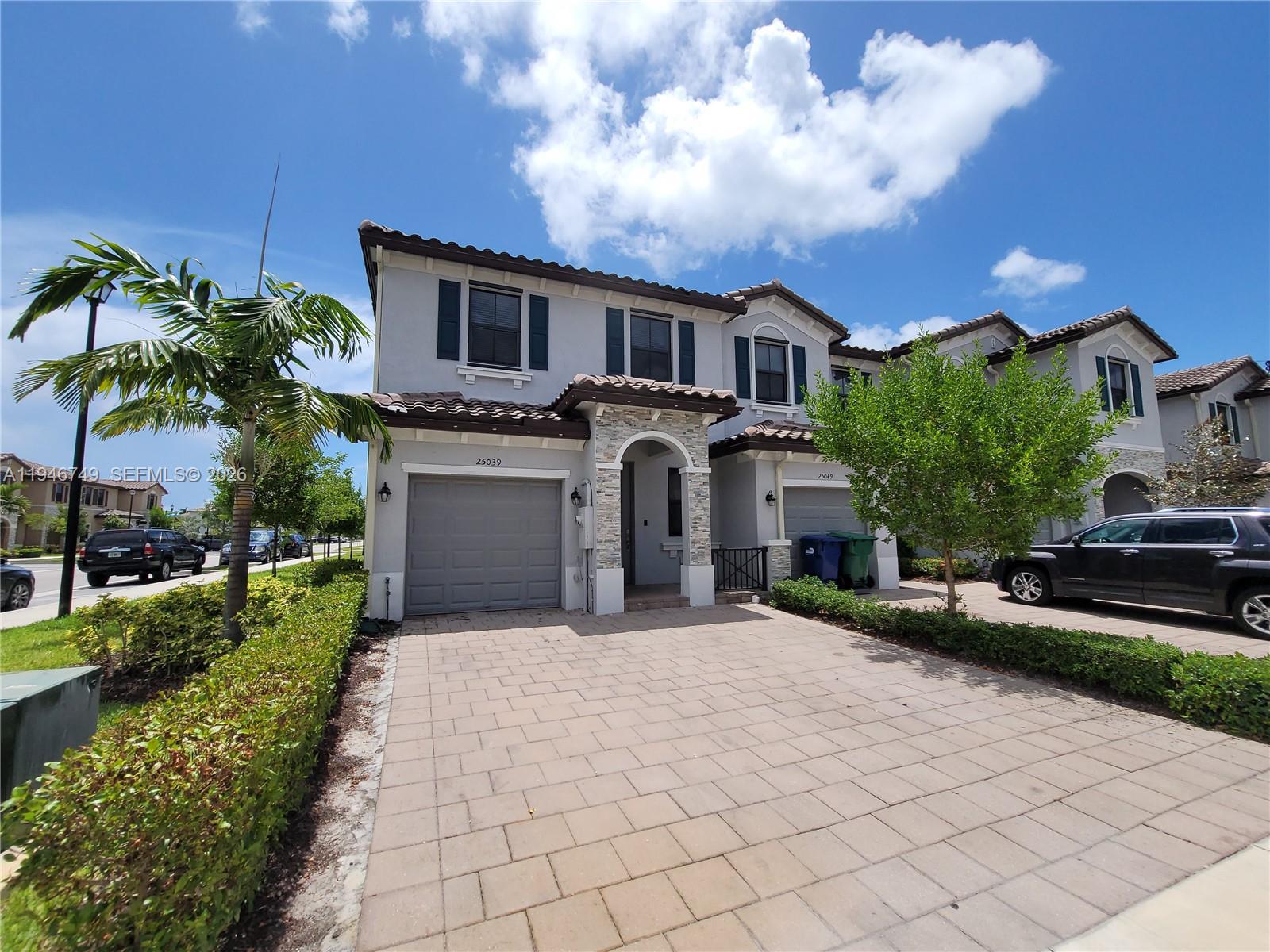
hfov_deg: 106.2
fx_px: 477
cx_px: 635
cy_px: 476
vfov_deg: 89.9
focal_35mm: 13
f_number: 2.2
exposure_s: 1/2913
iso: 64
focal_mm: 2.2
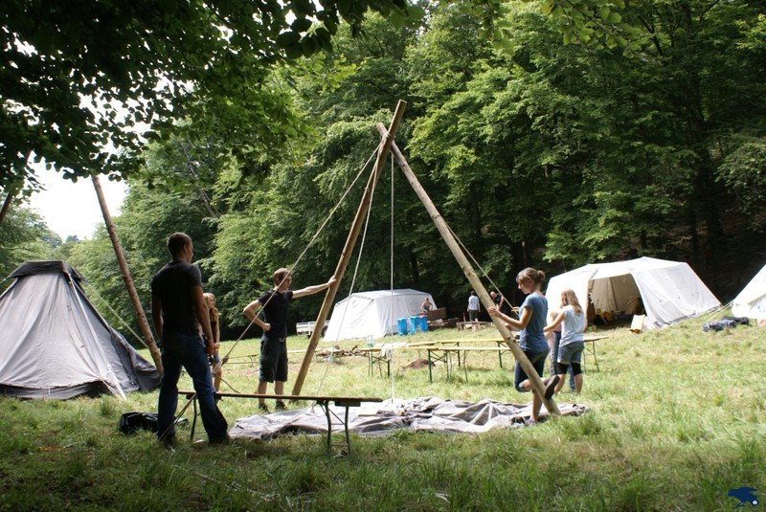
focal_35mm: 30
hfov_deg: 61.9
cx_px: 383
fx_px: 639
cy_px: 256
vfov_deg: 43.7
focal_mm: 20
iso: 100
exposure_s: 1/60
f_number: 8
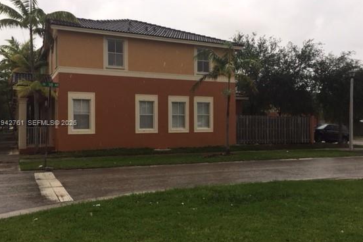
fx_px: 353
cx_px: 197
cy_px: 123
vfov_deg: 37.9
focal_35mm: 35
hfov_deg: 54.4
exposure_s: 1/549
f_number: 2.2
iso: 32
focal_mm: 4.15
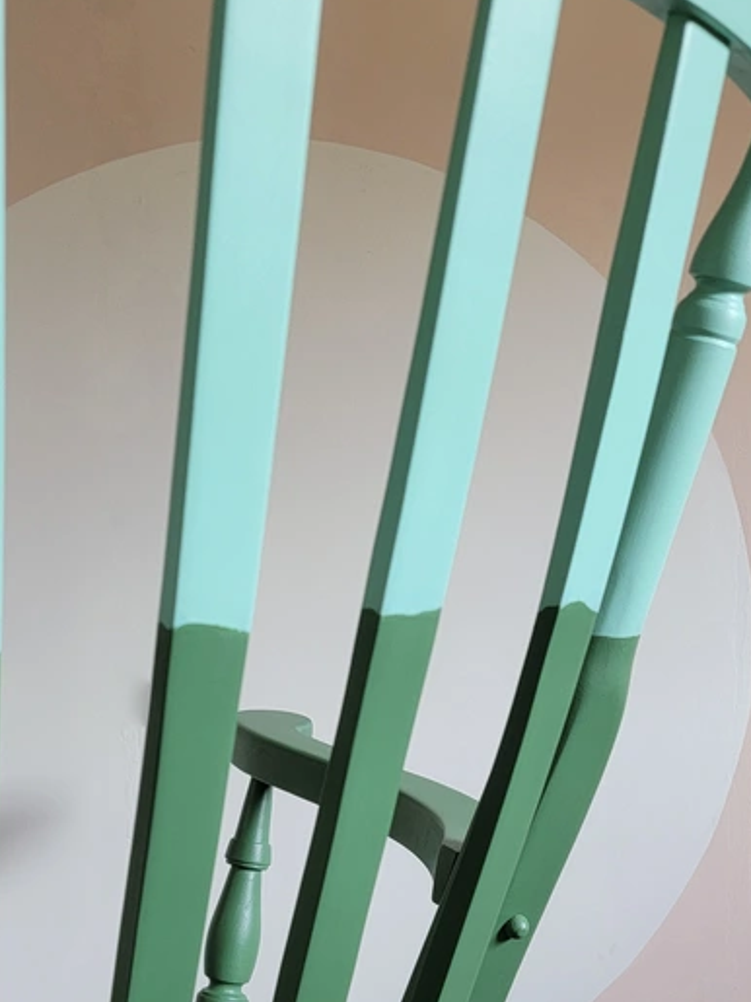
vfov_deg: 44.1
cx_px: 284
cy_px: 765
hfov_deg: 34.9
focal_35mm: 41
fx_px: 1186
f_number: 1.8
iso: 200
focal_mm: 6.7
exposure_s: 1/120
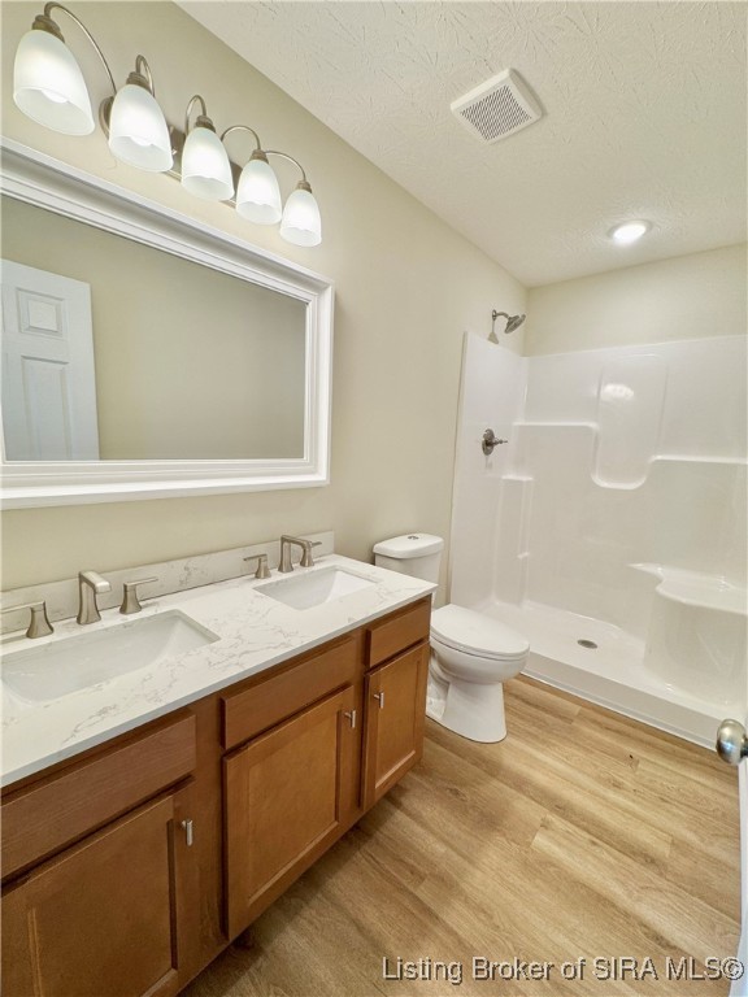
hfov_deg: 85.7
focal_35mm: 14
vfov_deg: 102.1
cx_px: 374
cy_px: 498
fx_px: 403
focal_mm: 2.22
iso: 80
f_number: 2.2
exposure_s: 1/120
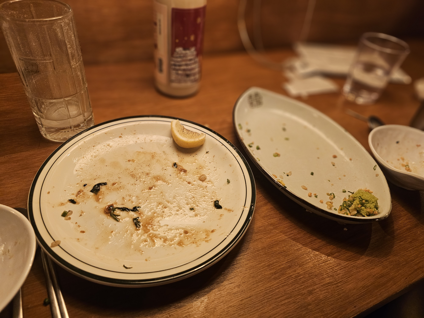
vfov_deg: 58.9
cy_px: 159
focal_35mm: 23
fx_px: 282
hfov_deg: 73.9
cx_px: 212
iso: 500
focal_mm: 6.3
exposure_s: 1/120
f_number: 1.7
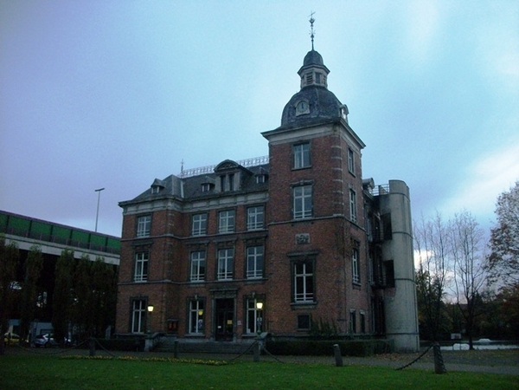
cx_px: 260
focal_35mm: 32
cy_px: 195
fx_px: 480
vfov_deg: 44.2
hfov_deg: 56.8
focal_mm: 5.7
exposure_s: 1/80
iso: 320
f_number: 2.9
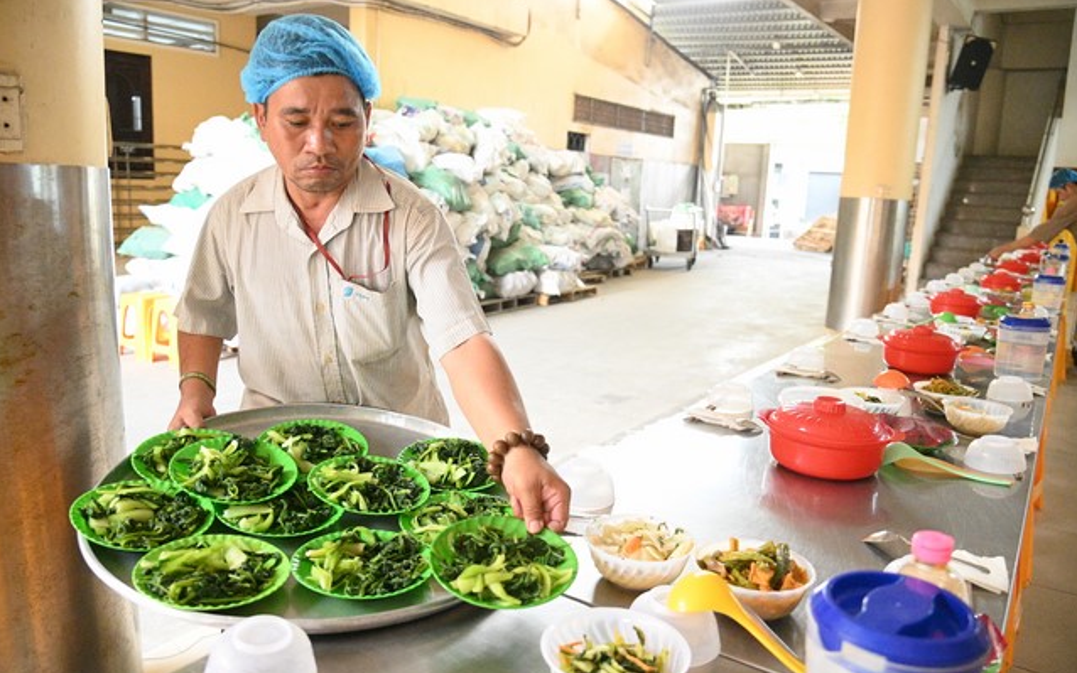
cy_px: 332
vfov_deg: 44.6
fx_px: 822
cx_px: 535
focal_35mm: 28
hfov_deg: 66.5
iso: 20000
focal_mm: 27
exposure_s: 1/250
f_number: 4
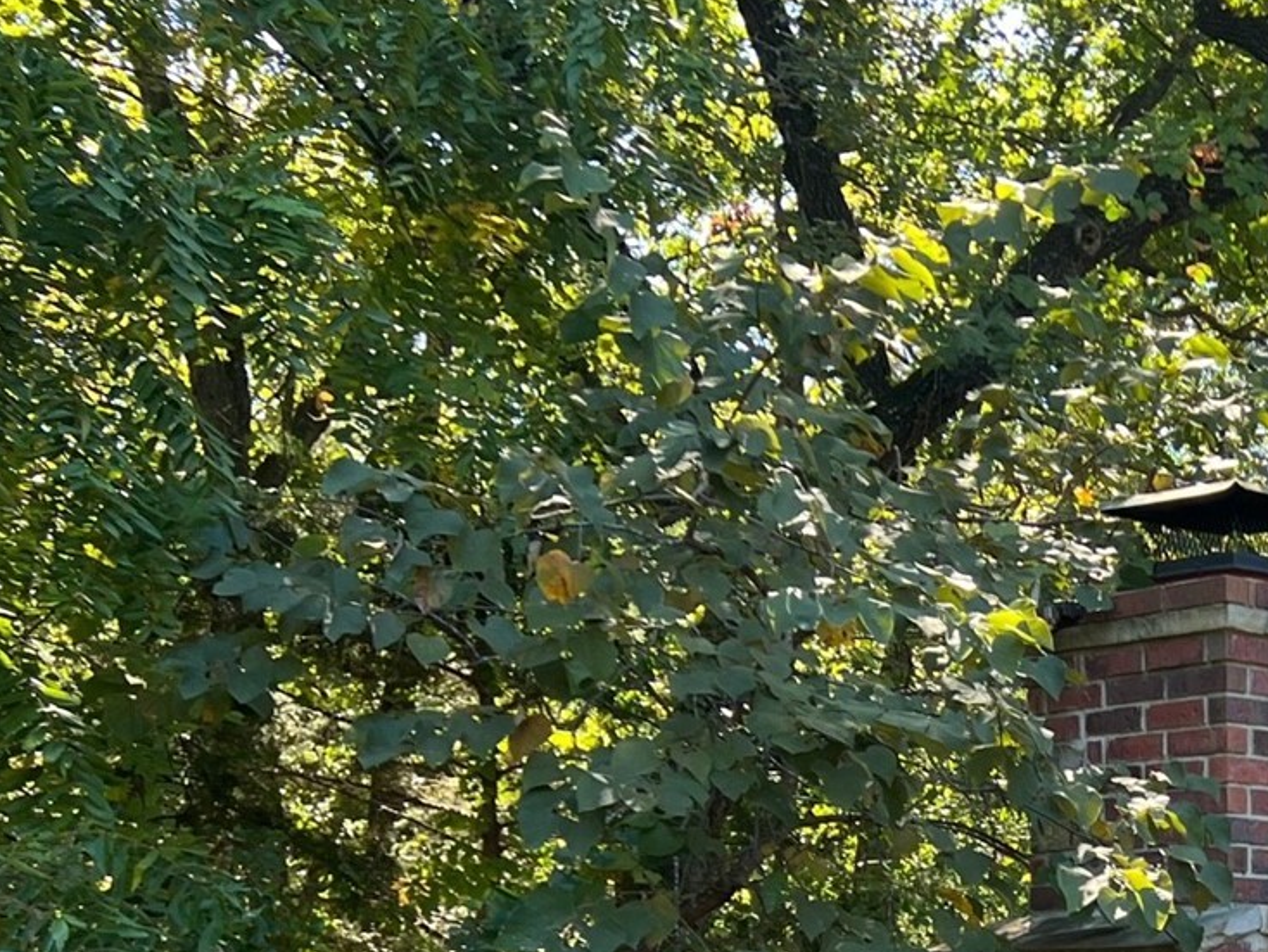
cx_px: 1380
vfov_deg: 20.2
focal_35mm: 68
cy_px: 1158
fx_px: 2492
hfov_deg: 26.4
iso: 50
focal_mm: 5.7
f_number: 1.5
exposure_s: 1/191
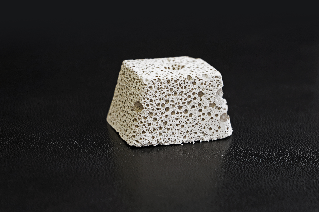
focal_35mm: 125
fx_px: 1108
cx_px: 174
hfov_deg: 16.4
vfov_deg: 11.0
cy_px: 105
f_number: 10
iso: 1000
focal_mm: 105
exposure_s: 1/10
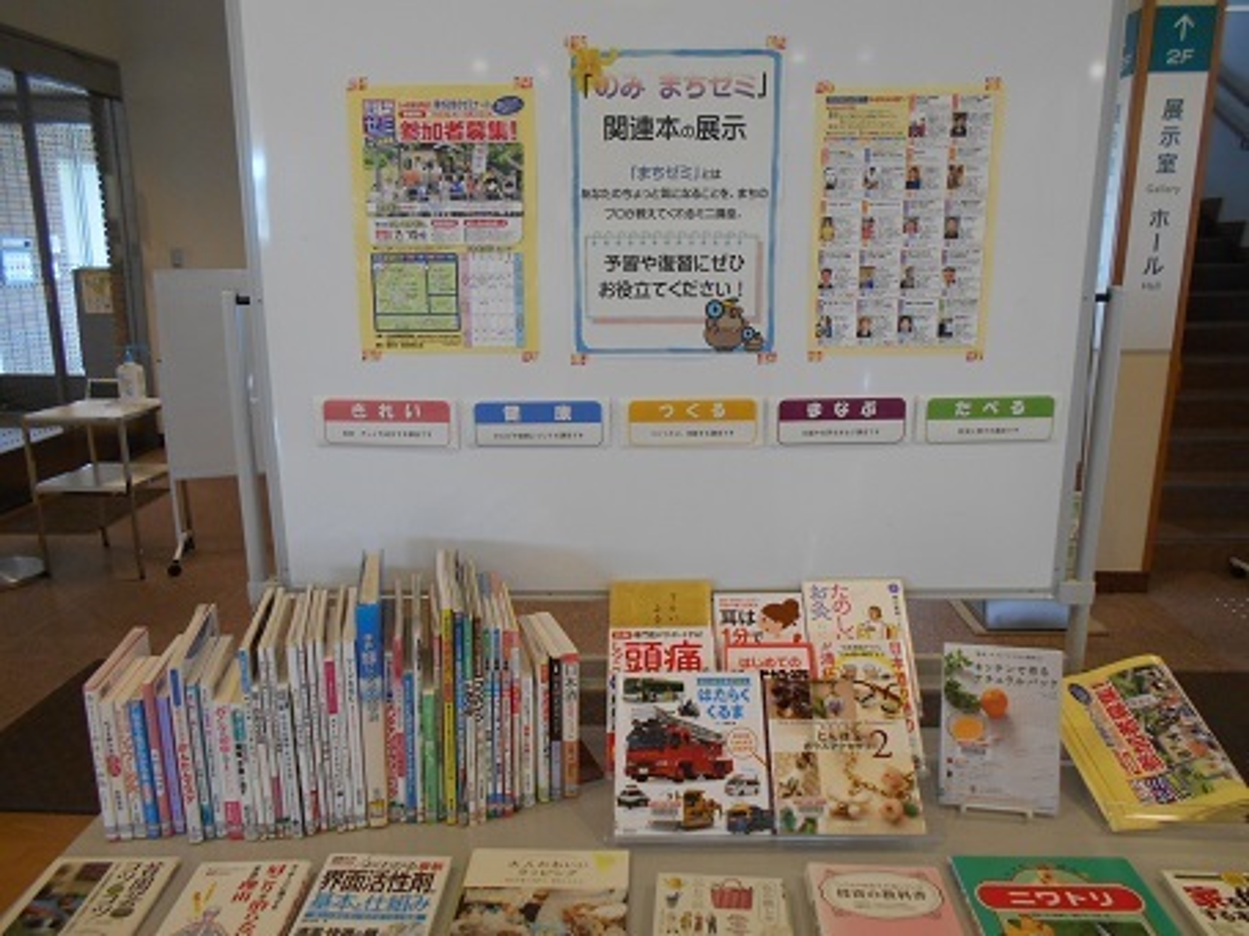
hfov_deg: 67.3
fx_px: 938
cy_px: 468
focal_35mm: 26
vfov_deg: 53.0
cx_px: 624
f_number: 3.2
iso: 200
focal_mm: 4.6
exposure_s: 1/30
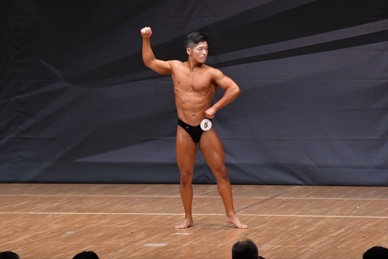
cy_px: 130
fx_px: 2747
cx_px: 194
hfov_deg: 8.1
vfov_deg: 5.4
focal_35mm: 255
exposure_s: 1/400
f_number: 5.6
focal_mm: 170
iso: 6400
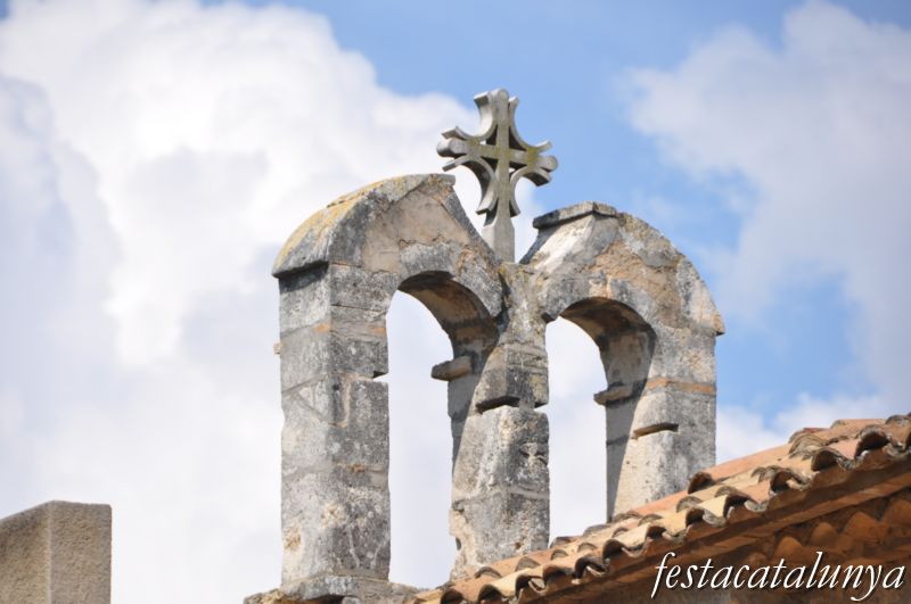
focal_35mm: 300
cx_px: 456
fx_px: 7581
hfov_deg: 6.9
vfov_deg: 4.6
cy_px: 302
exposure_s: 1/800
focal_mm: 200
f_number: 7.1
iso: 200
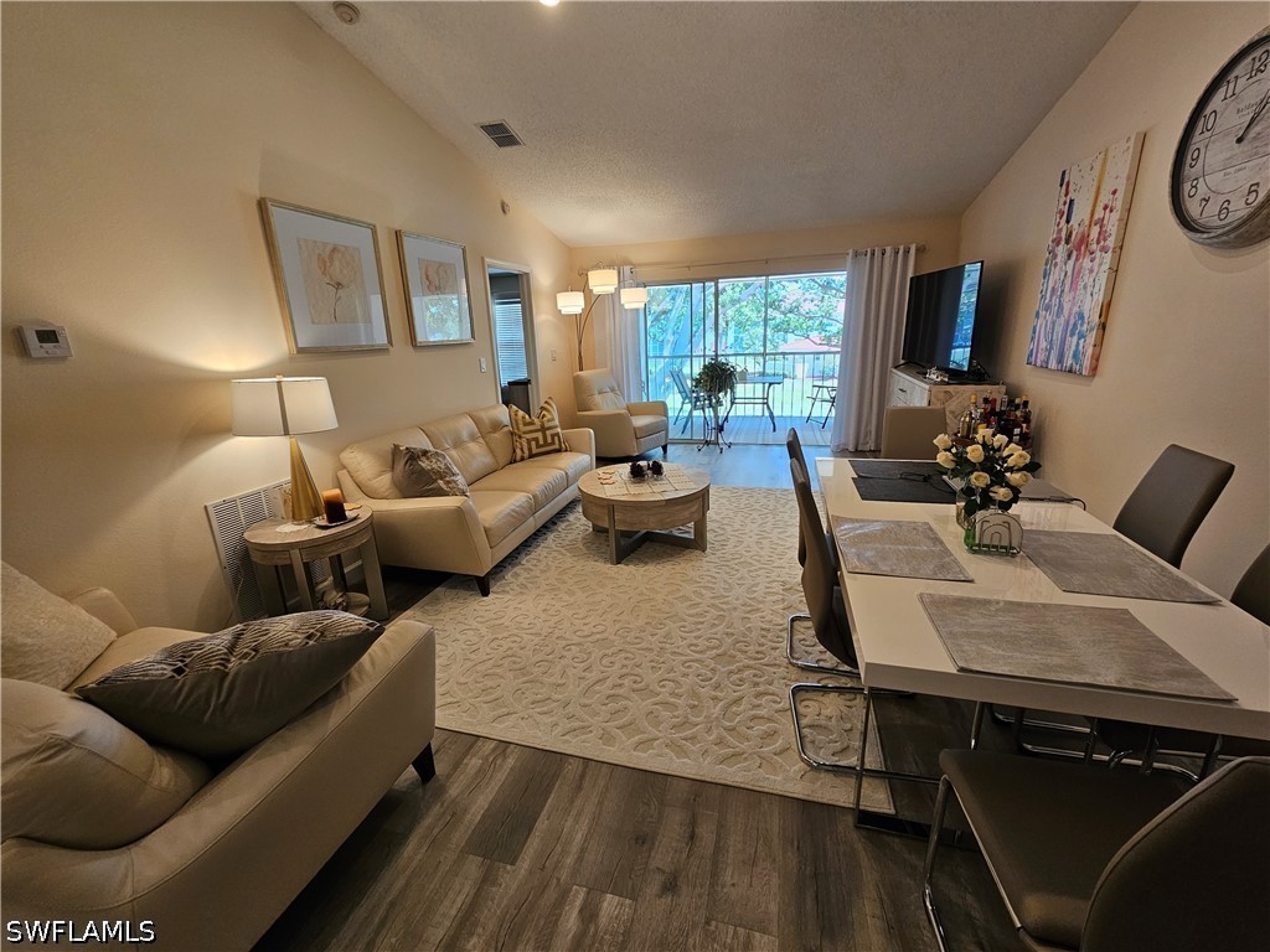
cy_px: 476
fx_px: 477
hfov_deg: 106.2
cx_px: 635
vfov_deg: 89.9
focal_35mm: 13
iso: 100
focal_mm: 2.2
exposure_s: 1/60
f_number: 2.2
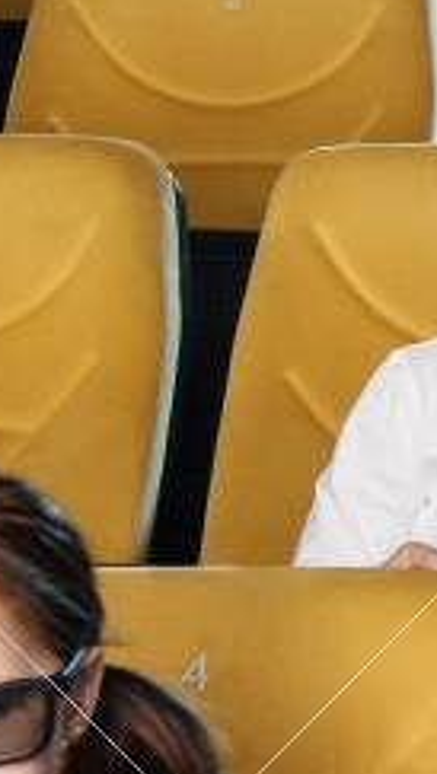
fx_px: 4606
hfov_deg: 5.1
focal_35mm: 224
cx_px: 1362
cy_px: 116
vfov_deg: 9.6
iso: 100
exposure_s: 1/200
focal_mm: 40
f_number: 5.6
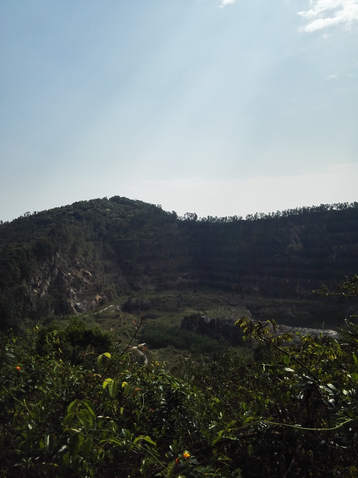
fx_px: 400
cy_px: 239
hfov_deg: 48.2
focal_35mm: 29
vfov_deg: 61.7
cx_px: 179
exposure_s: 1/4484
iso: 100
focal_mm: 3.8
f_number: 2
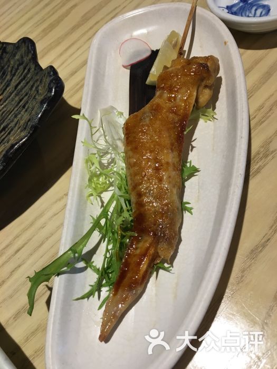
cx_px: 138
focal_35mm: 29
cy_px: 184
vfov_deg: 61.7
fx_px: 309
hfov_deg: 48.2
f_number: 2.2
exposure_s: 1/17
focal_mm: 4.15
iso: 40
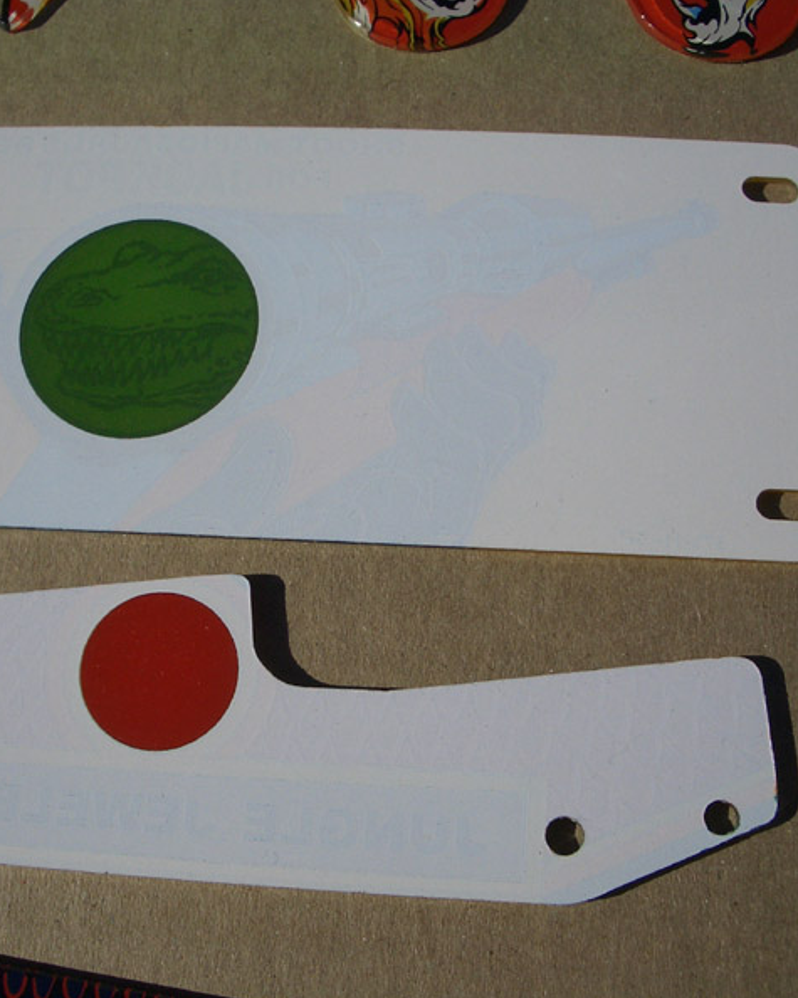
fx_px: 1358
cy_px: 501
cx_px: 289
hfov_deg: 32.6
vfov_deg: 40.3
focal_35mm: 46
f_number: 4.3
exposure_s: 1/1600
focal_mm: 5.8
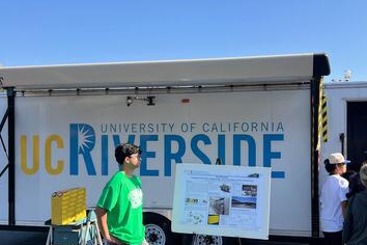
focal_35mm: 42
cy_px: 147
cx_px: 211
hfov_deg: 46.3
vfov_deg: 31.8
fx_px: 428
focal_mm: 5.7
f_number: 1.5
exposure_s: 1/2008
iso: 50
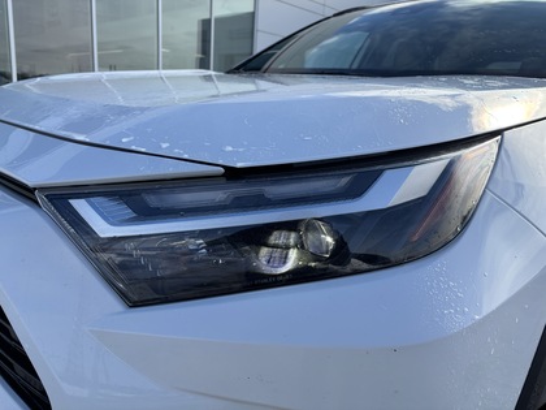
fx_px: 410
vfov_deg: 53.1
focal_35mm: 26
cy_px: 205
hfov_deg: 67.3
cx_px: 273
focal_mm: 5.96
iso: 50
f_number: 1.6
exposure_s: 1/2398
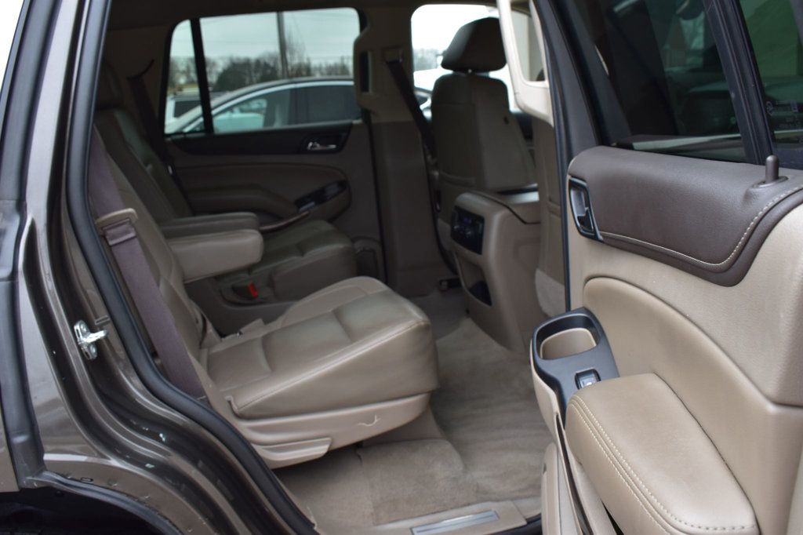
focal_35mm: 33
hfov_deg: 57.2
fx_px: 736
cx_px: 402
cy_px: 268
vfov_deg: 39.9
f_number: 8
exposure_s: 1/60
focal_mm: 22
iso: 400
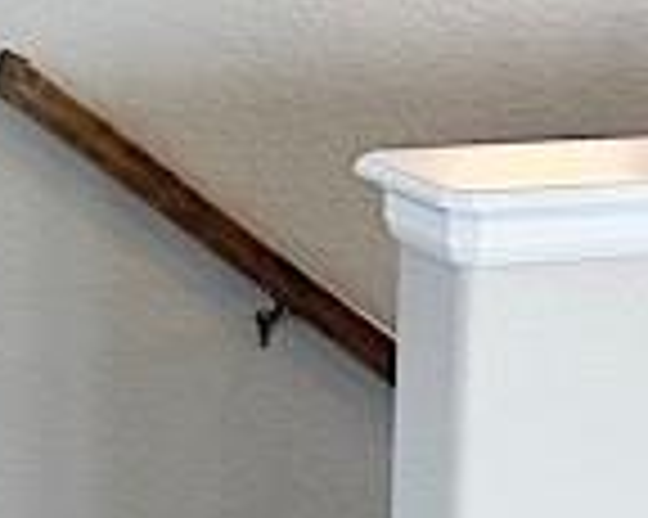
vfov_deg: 12.4
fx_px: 2338
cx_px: -108
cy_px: -74
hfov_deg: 15.3
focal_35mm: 122
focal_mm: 6.76
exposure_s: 1/226
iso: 200
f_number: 1.78
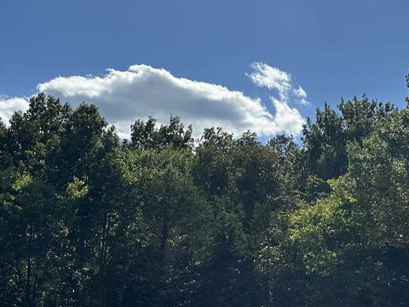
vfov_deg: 24.8
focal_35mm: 59
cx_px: 333
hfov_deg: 31.8
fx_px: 697
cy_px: 128
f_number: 1.78
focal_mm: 6.86
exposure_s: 1/9709
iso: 80
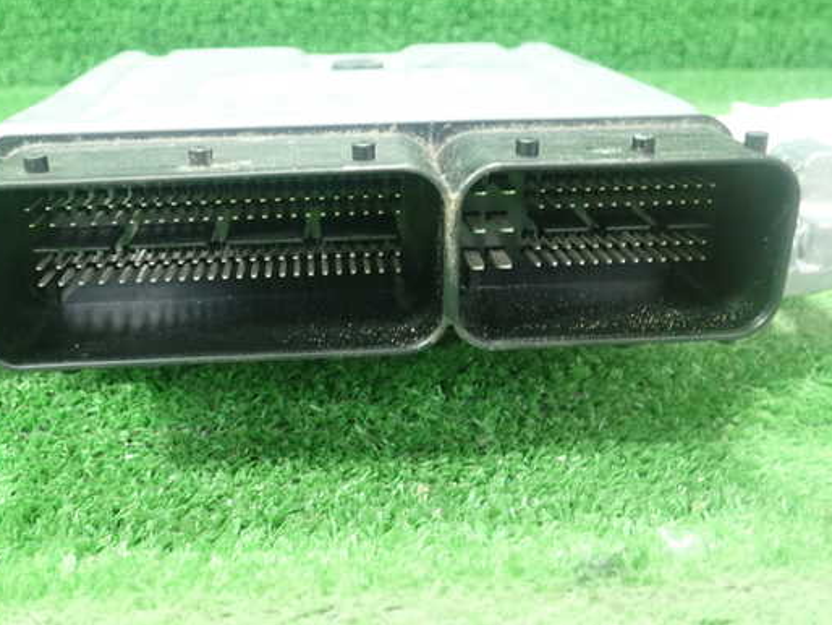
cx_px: 359
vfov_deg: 40.7
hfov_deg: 52.4
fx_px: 842
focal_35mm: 35
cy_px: 303
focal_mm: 5.5
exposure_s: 1/50
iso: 800
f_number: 2.3
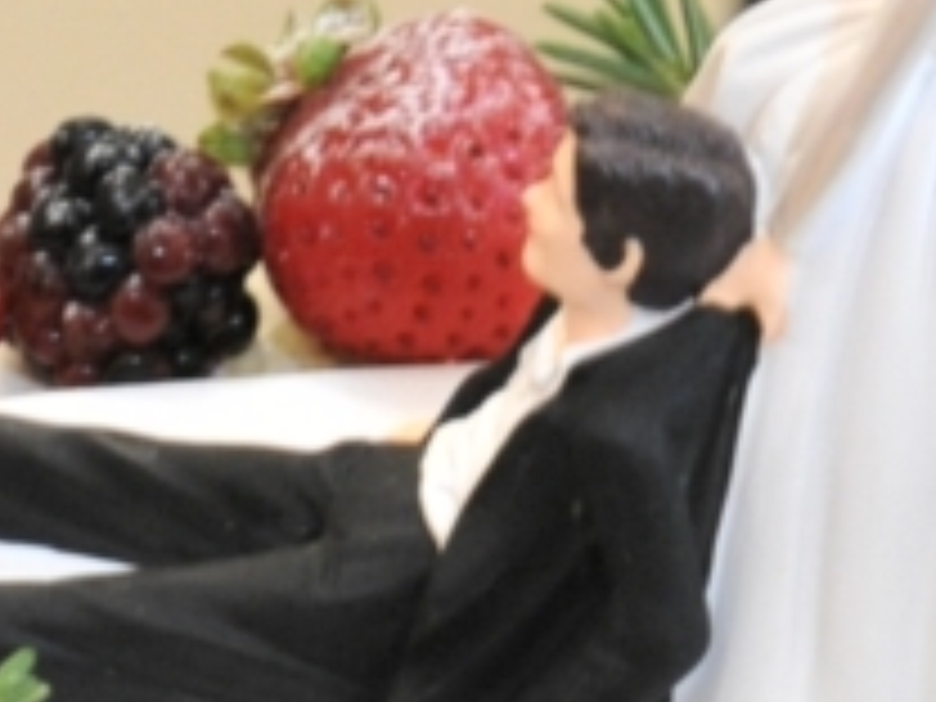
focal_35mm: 207
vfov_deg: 6.8
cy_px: 1580
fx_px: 5597
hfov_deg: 9.5
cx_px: 824
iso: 3200
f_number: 8
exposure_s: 1/60
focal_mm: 35
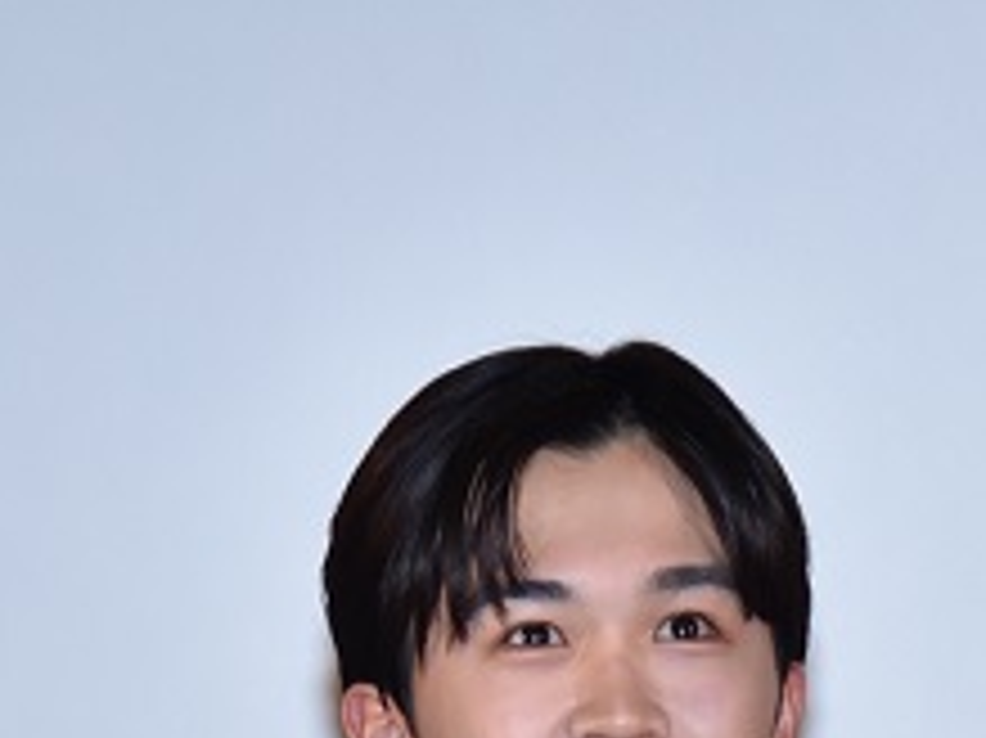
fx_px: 10733
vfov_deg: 3.9
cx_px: 790
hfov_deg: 5.3
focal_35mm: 377
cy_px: 1316
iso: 1000
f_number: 4.5
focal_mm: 95
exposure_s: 1/200
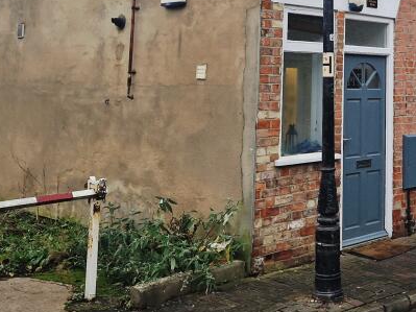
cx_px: 360
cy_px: -16
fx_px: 709
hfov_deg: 31.4
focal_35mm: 59
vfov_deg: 23.5
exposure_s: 1/180
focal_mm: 5.4
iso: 100
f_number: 1.8
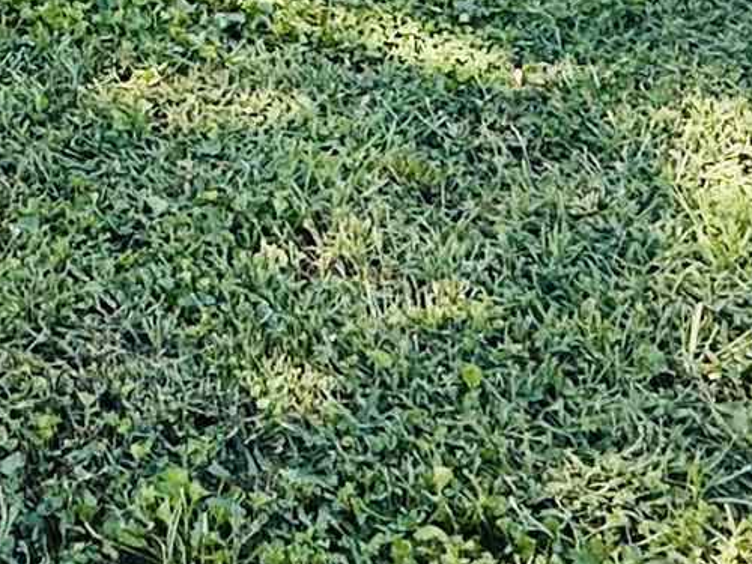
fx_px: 1868
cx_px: -217
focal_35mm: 86
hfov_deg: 20.8
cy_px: -682
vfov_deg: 13.6
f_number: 2.2
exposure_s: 1/812
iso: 40
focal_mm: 2.22
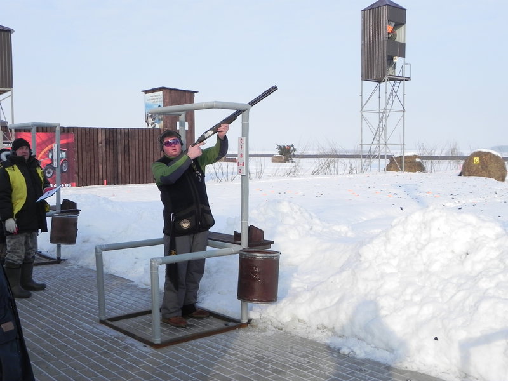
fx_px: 602
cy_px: 190
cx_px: 254
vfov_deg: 35.1
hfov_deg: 45.8
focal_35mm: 41
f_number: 6.3
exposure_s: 1/385
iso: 160
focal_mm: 7.3
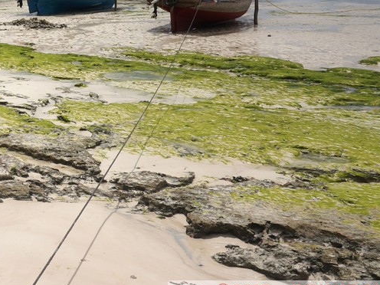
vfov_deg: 20.3
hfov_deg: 25.4
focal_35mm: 70
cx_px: -57
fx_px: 768
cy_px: 0
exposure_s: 1/500
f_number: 11
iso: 100
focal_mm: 20
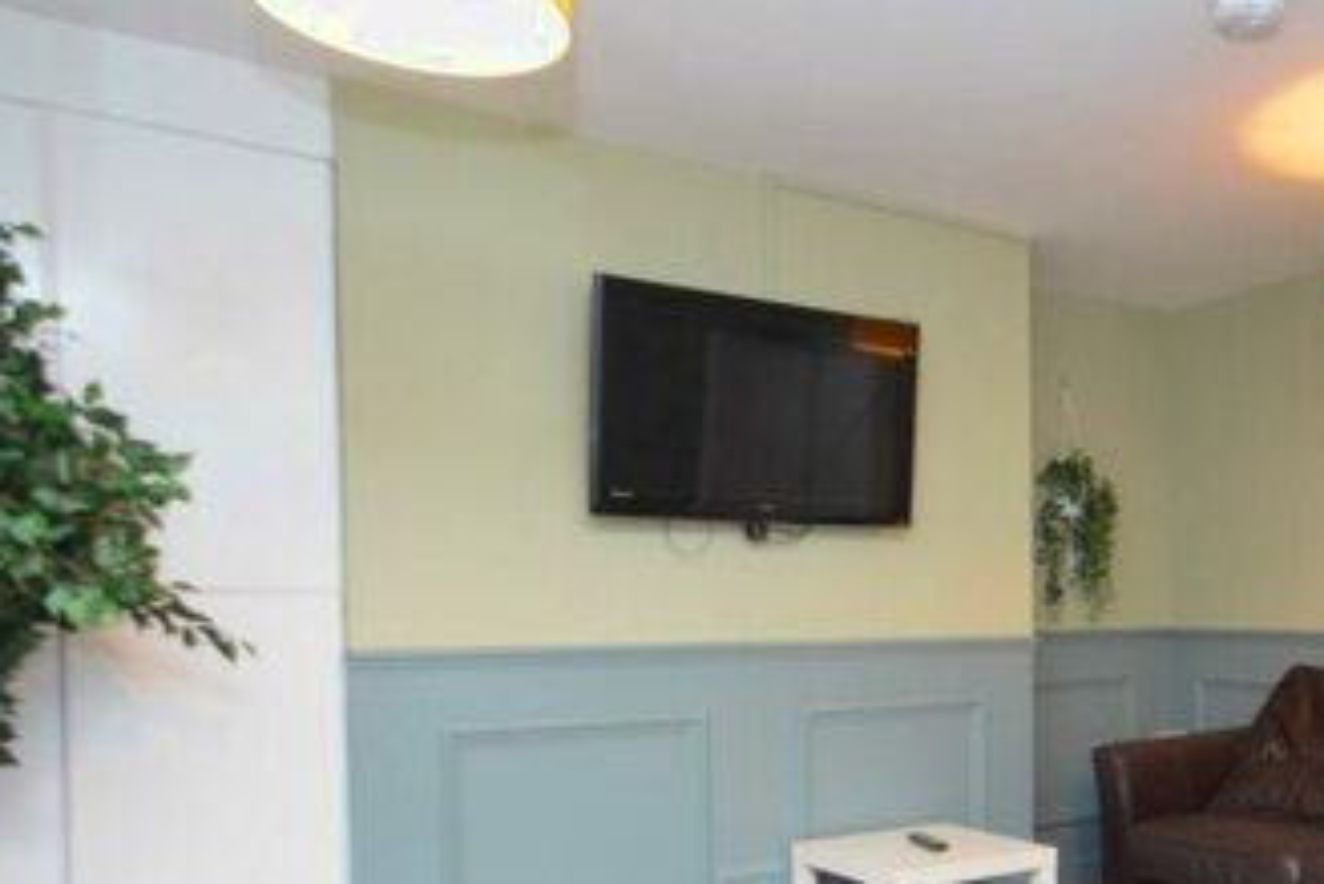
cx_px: 1114
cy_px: 682
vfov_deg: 39.8
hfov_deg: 53.5
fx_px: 1177
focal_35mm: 32
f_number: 3.5
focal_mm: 10
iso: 1000
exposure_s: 1/30
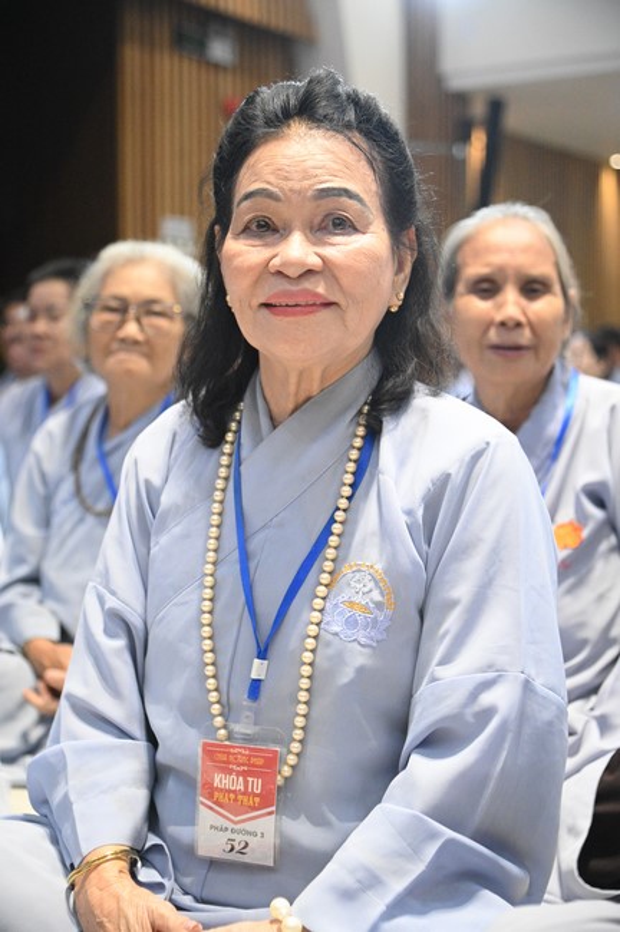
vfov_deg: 34.5
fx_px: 1501
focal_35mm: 58
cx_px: 310
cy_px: 466
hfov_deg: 23.3
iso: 10000
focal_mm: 58
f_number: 4
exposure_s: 1/400
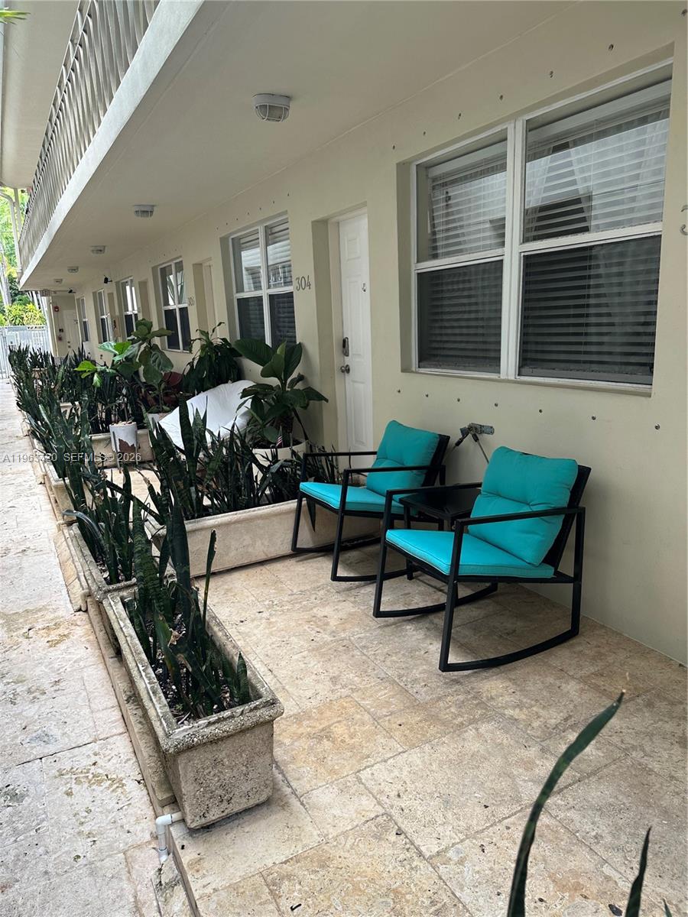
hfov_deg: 56.8
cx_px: 344
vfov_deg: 71.6
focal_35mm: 24
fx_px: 636
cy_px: 458
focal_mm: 6.86
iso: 64
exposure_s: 1/123
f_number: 1.78
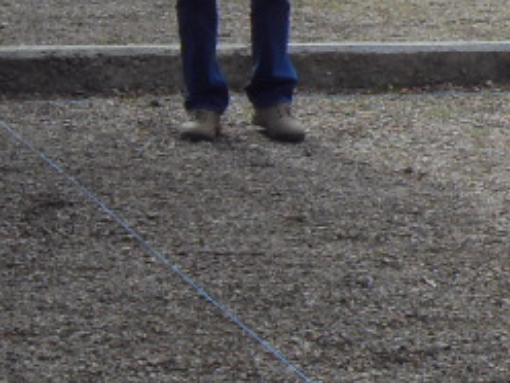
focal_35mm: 248
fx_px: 3654
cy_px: -159
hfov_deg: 8.0
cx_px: 294
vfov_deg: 5.9
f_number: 7
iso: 80
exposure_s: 1/180
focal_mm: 10.2
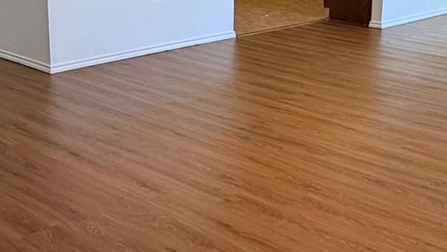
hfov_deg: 35.4
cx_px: 253
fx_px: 700
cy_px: 46
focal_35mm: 59
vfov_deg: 20.2
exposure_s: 1/60
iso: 160
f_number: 2.2
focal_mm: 2.22
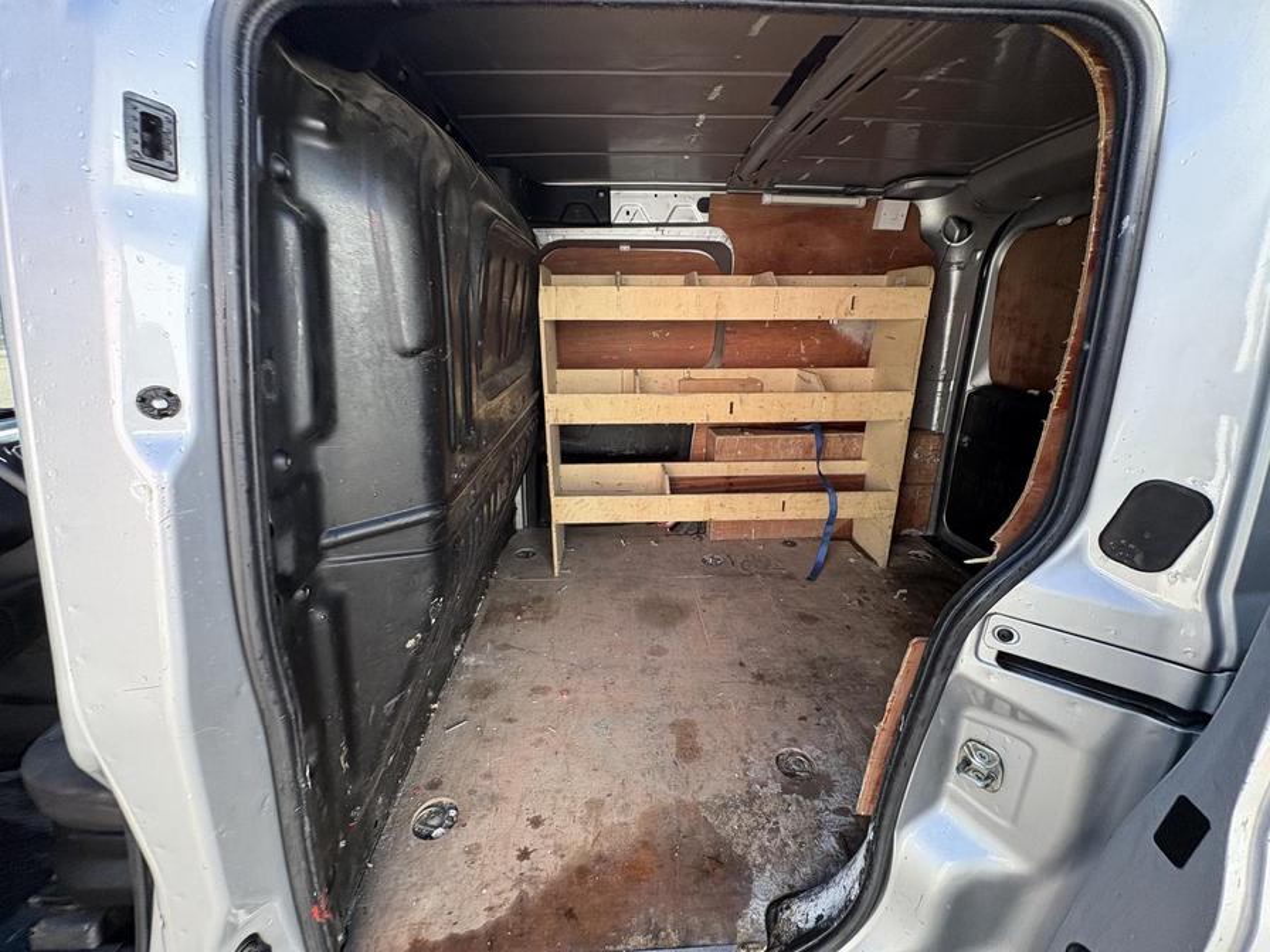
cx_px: 635
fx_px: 514
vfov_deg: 85.7
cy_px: 476
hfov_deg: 102.1
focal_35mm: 14
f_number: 2.2
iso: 100
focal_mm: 2.22
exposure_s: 1/136
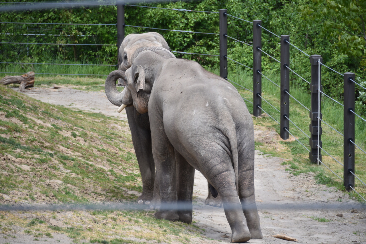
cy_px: 122
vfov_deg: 6.5
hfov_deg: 9.8
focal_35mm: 210
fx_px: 2135
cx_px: 183
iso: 220
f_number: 5.6
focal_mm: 210
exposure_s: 1/500
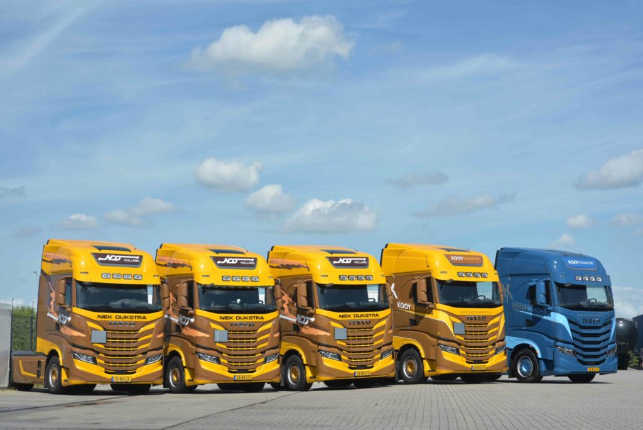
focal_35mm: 70
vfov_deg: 19.5
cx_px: 322
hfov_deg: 28.8
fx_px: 1251
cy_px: 215
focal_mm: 70
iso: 250
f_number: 7.1
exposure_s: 1/800
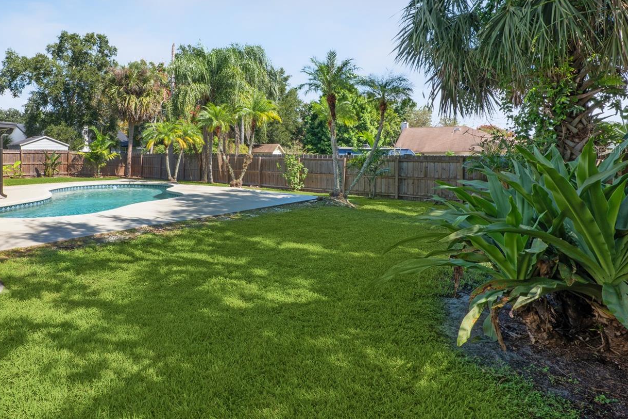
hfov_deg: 79.3
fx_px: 366
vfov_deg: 58.5
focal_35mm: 21
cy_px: 149
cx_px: 226
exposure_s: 1/25
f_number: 20
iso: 100
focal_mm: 16
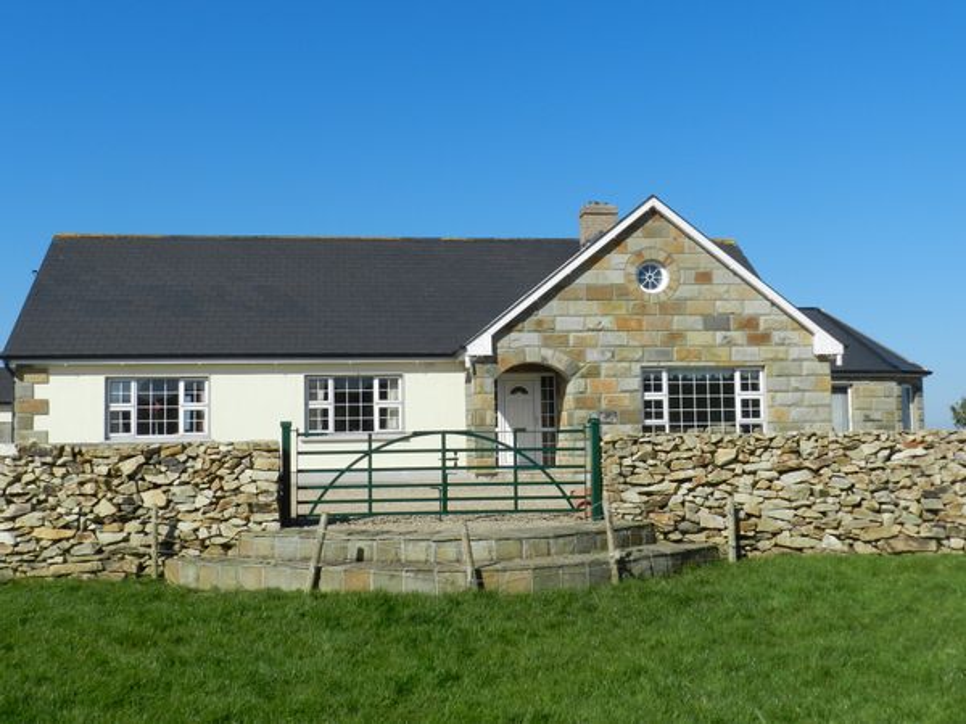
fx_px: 1060
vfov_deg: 37.7
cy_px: 362
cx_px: 483
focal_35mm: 38
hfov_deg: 49.0
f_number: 5
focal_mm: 6.7
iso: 160
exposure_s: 1/1000
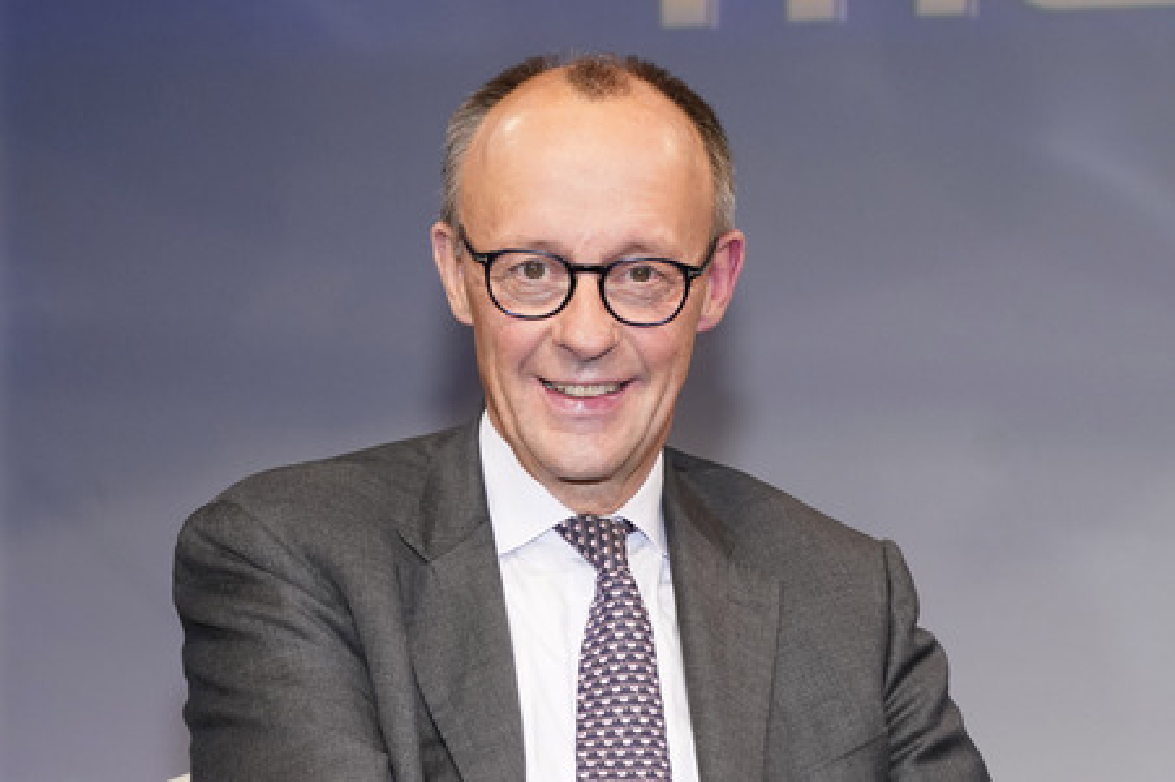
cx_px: 588
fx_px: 1631
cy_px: 391
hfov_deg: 39.6
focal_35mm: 50
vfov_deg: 27.0
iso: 2000
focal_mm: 50
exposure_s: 1/125
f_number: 5.6
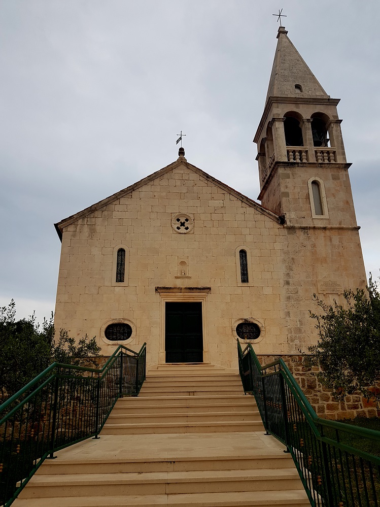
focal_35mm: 26
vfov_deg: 67.3
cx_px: 190
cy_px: 254
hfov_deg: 53.1
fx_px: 381
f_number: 1.7
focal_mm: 4.2
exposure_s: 1/156
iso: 50
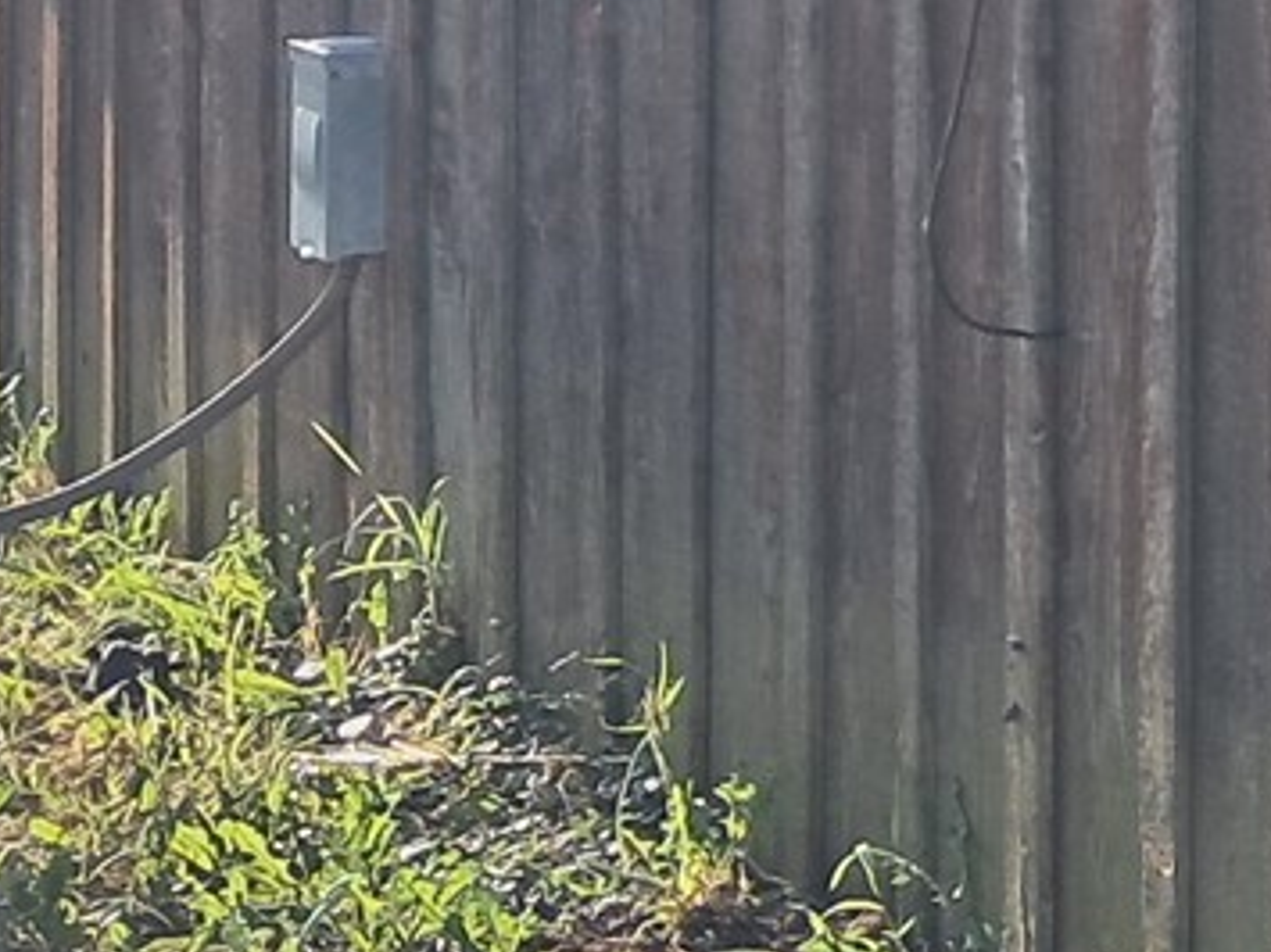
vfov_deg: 9.8
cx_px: 3068
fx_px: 5359
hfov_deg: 11.3
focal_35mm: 146
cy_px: -523
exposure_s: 1/235
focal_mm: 4
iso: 50
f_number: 1.8
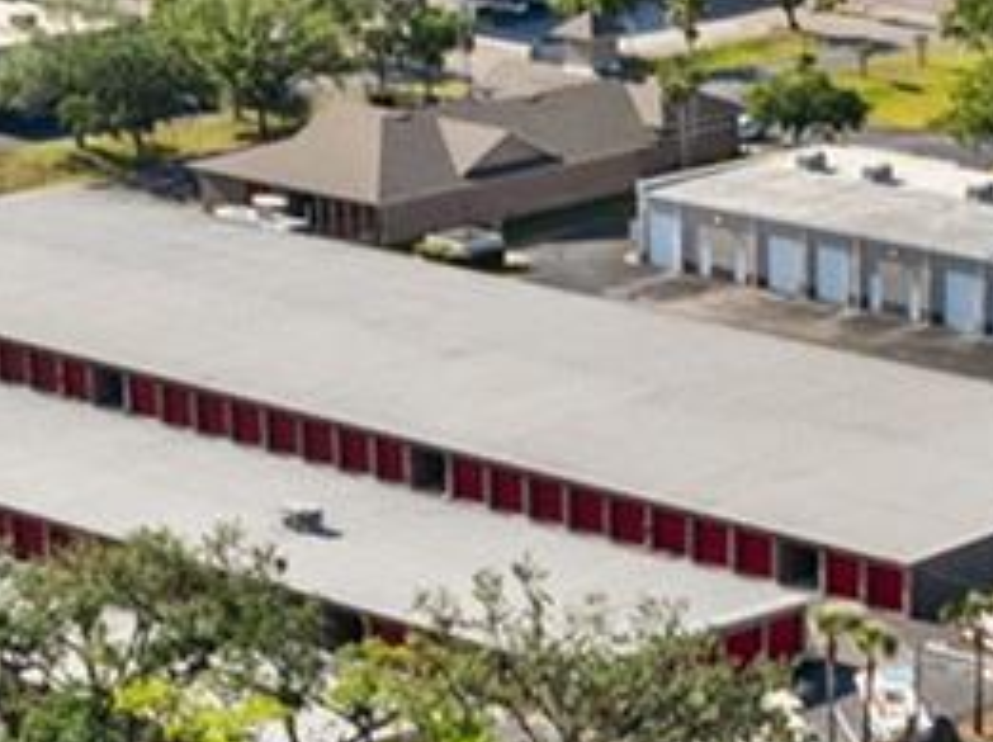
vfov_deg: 9.7
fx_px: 4211
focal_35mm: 147
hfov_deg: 13.3
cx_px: 959
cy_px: 1178
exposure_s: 1/2000
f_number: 2.8
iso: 240
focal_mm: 12.29
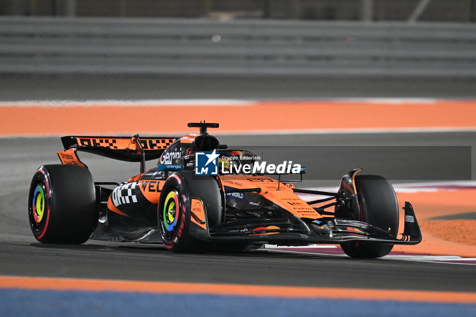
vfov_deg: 1.6
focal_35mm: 840
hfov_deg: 2.5
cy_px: 158
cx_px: 238
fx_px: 11102
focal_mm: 560
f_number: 4
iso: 6400
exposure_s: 1/1600
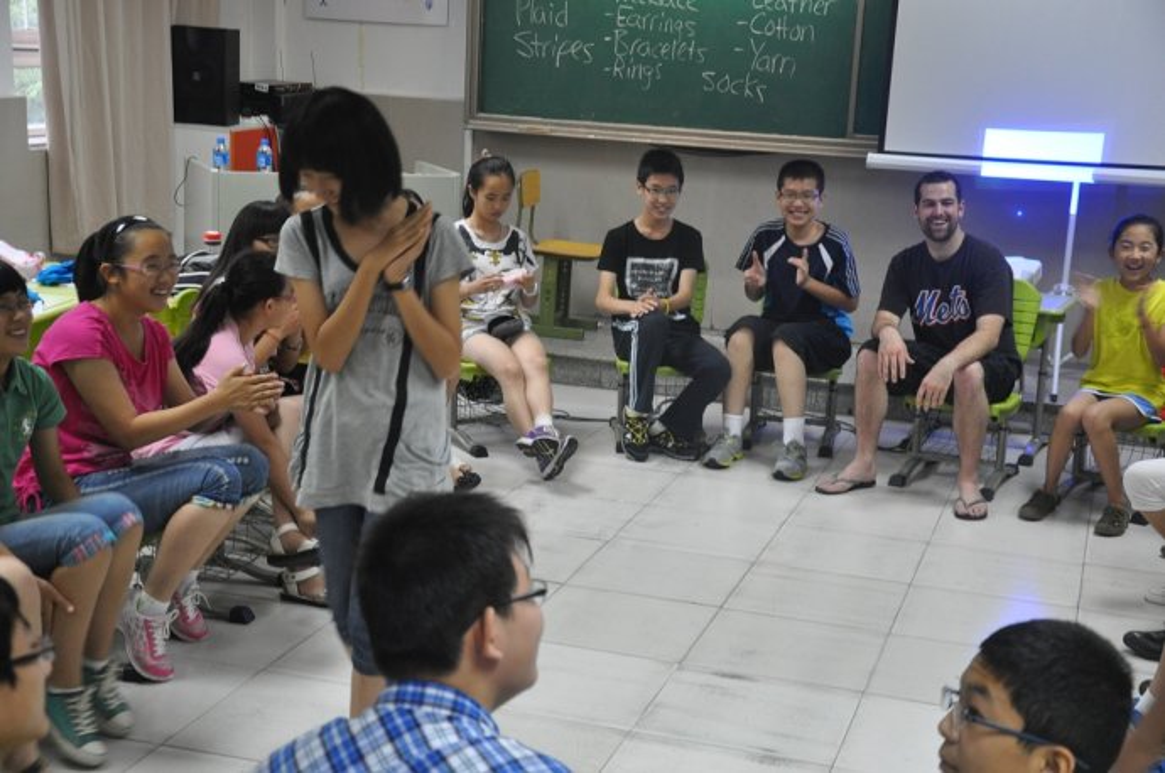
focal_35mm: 57
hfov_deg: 35.1
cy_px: 386
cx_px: 582
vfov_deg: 23.7
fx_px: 1842
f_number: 4.5
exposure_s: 1/40
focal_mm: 38
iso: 800
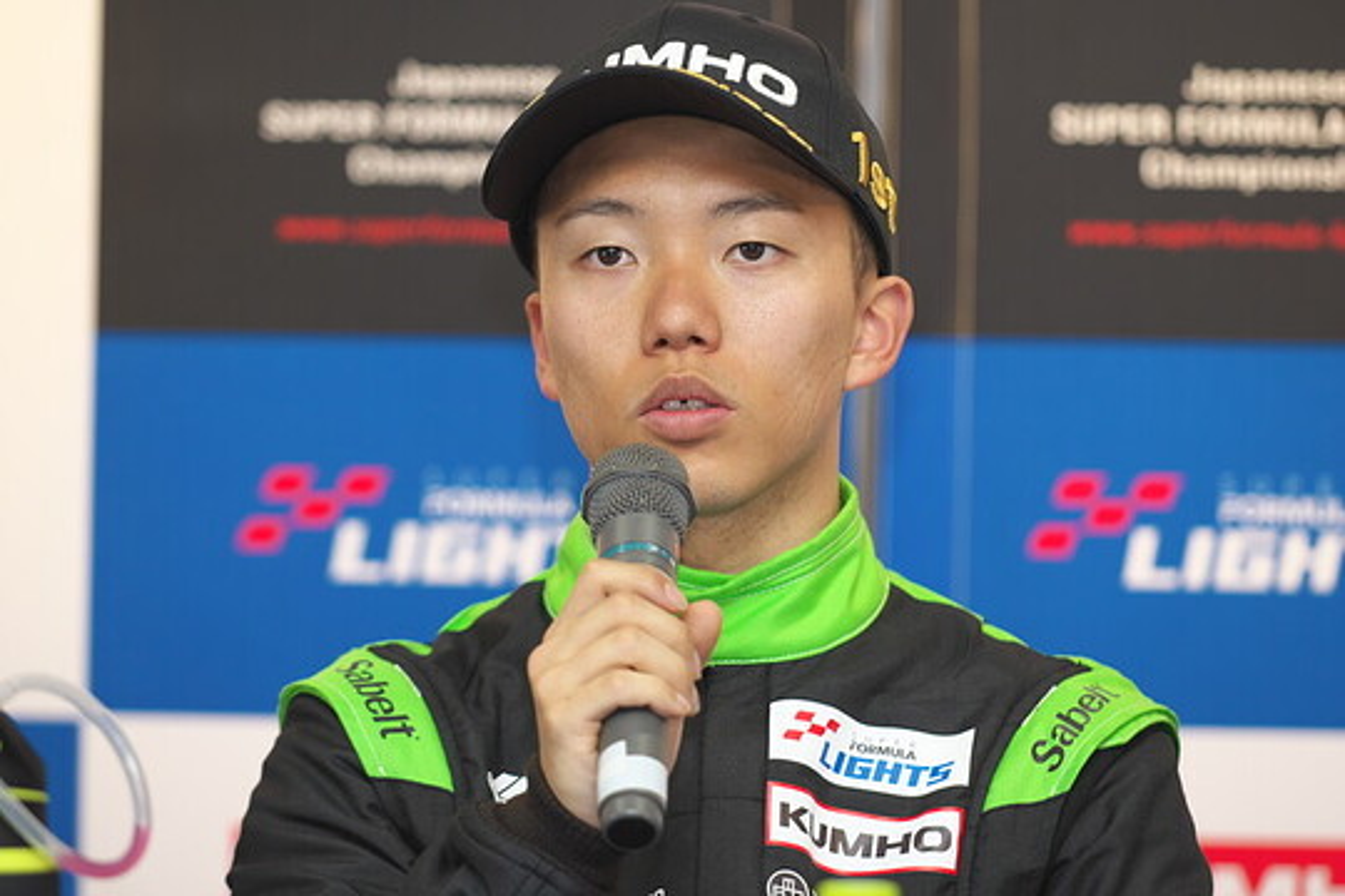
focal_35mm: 210
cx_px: 672
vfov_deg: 6.5
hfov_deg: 9.8
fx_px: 7845
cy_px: 448
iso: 400
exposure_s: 1/200
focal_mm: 140
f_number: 2.8
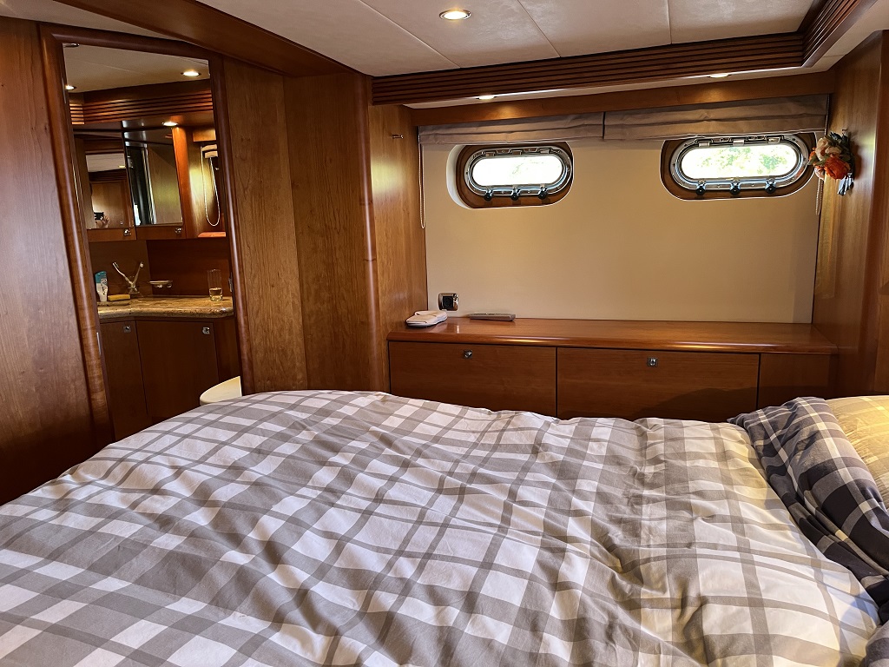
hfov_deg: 67.3
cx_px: 444
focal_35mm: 26
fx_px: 668
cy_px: 334
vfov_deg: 53.1
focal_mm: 5.1
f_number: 1.6
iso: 160
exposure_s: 1/50
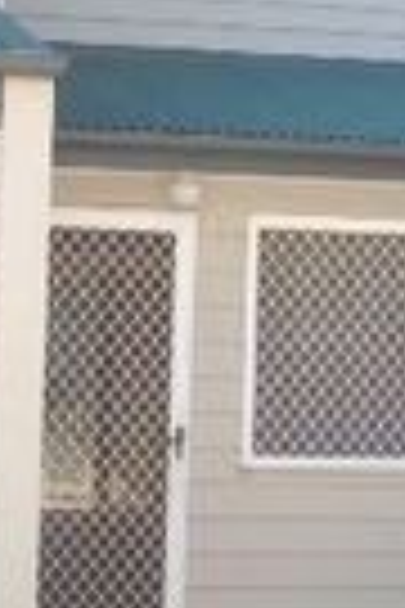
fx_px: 3172
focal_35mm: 188
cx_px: 54
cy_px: 241
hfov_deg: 7.3
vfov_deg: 10.9
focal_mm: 36
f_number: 9.5
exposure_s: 1/125
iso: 200
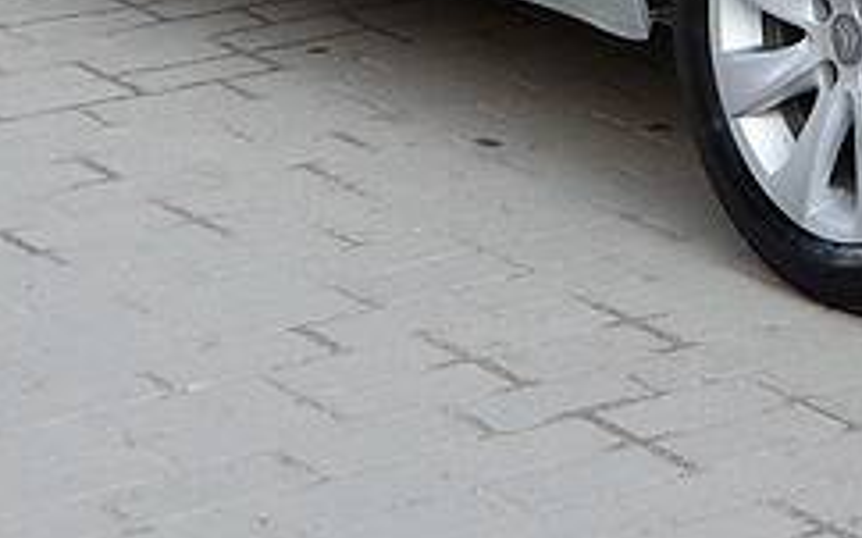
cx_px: 990
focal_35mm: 182
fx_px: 4274
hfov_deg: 11.3
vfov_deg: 7.0
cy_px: -442
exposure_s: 1/103
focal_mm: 6
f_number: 2.4
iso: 25
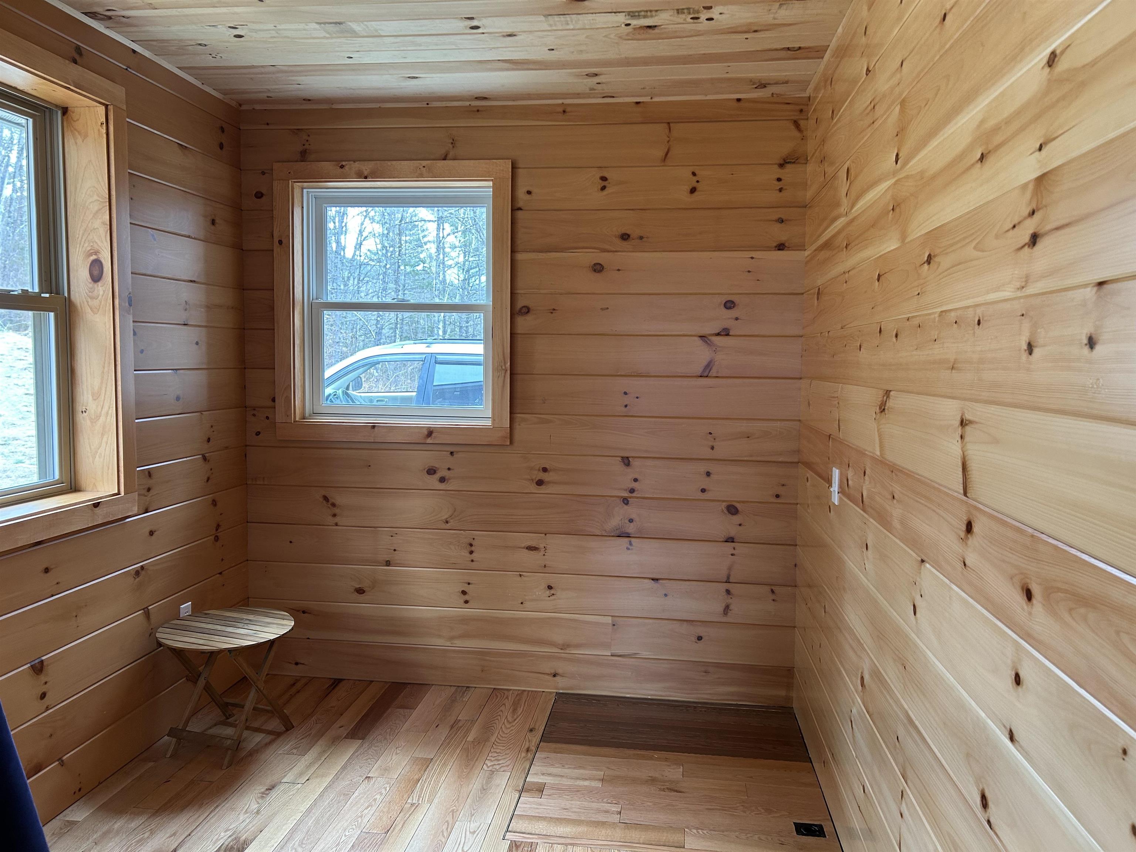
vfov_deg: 53.1
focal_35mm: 26
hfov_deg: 67.3
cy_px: 426
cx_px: 568
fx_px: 853
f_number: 1.5
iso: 125
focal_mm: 5.7
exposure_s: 1/65
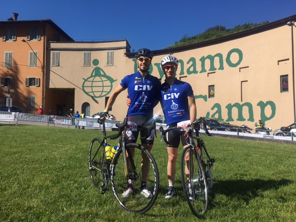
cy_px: 111
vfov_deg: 48.2
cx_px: 148
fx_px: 248
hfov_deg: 61.7
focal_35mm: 29
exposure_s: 1/2849
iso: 25
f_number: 2.2
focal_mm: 4.15
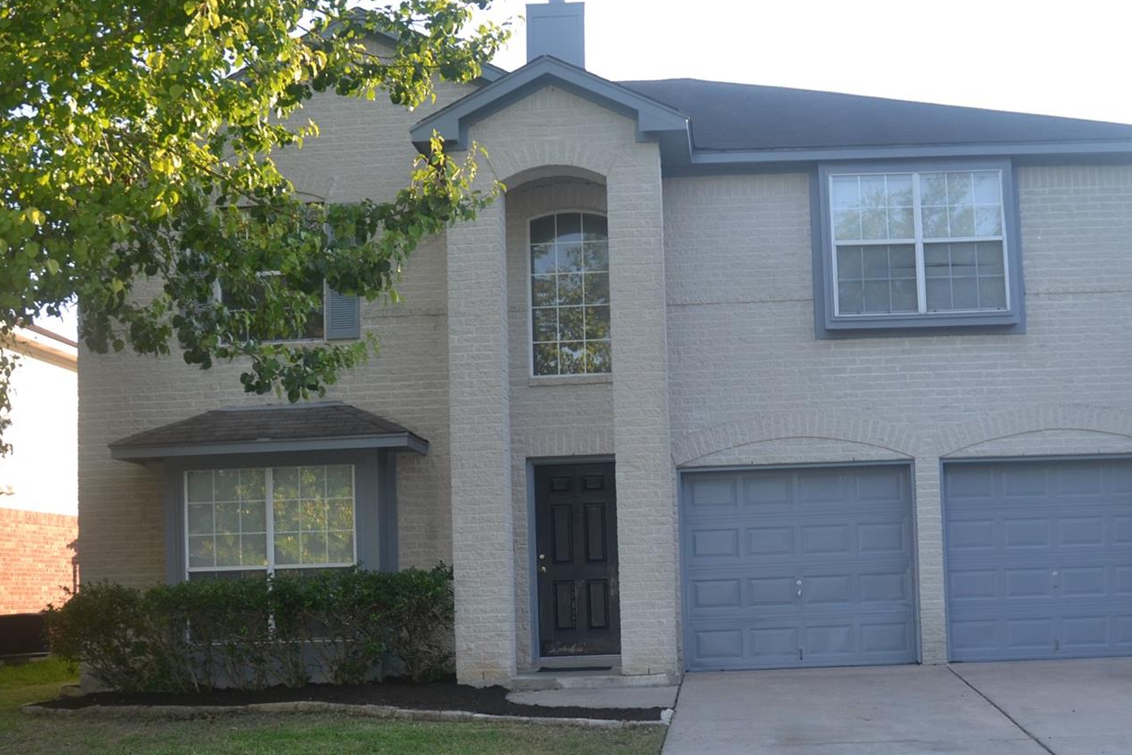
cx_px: 689
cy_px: 508
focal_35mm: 44
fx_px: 1383
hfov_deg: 44.2
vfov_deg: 30.3
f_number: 4
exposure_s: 1/200
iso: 100
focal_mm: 18
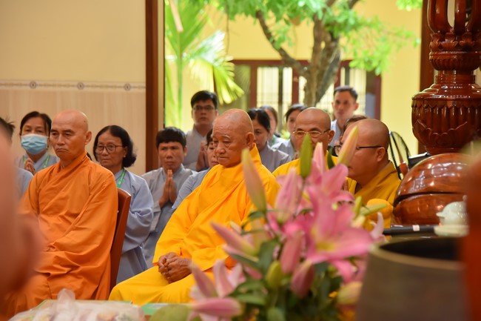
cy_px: 160
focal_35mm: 105
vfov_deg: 13.0
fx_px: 1402
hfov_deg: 19.5
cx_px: 240
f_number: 5.6
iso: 1600
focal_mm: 105
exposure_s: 1/125
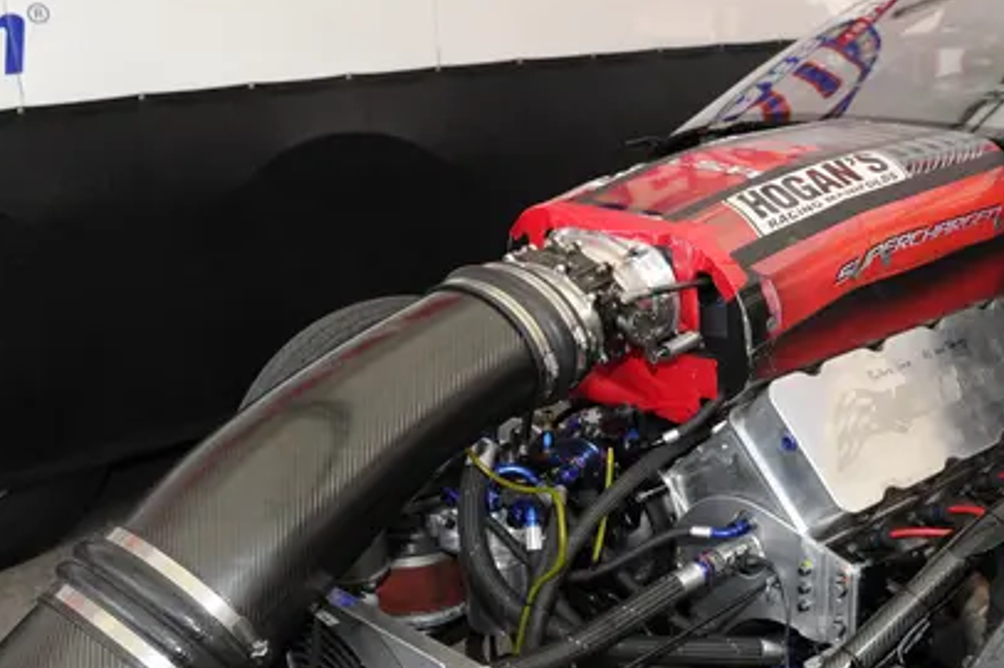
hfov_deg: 42.5
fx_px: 1282
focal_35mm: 46
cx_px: 611
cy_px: 614
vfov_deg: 28.0
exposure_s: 1/125
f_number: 5.6
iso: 800
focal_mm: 24
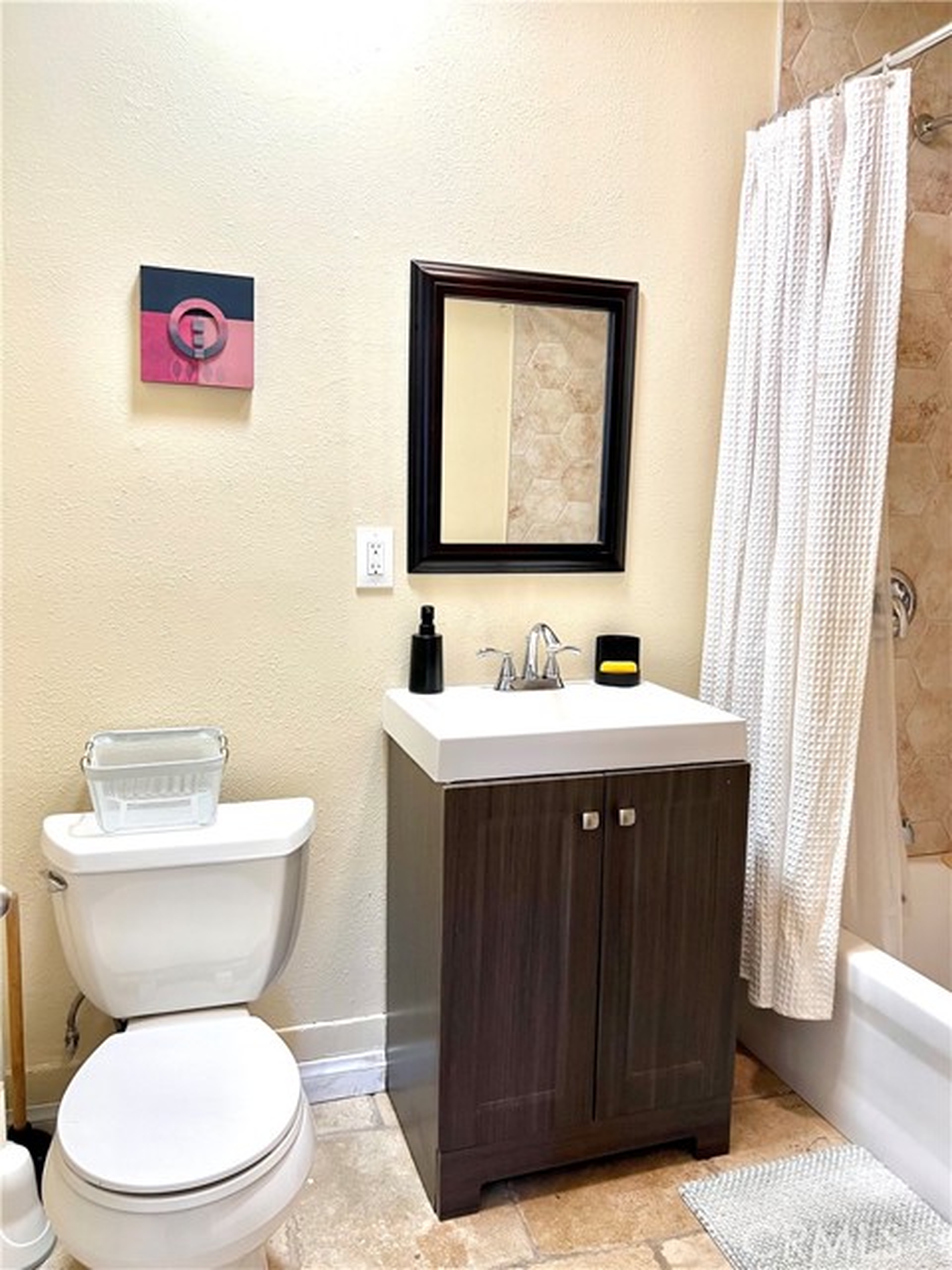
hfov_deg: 53.1
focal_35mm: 26
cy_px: 635
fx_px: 953
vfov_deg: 67.3
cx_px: 476
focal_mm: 5.7
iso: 80
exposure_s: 1/60
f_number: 1.5
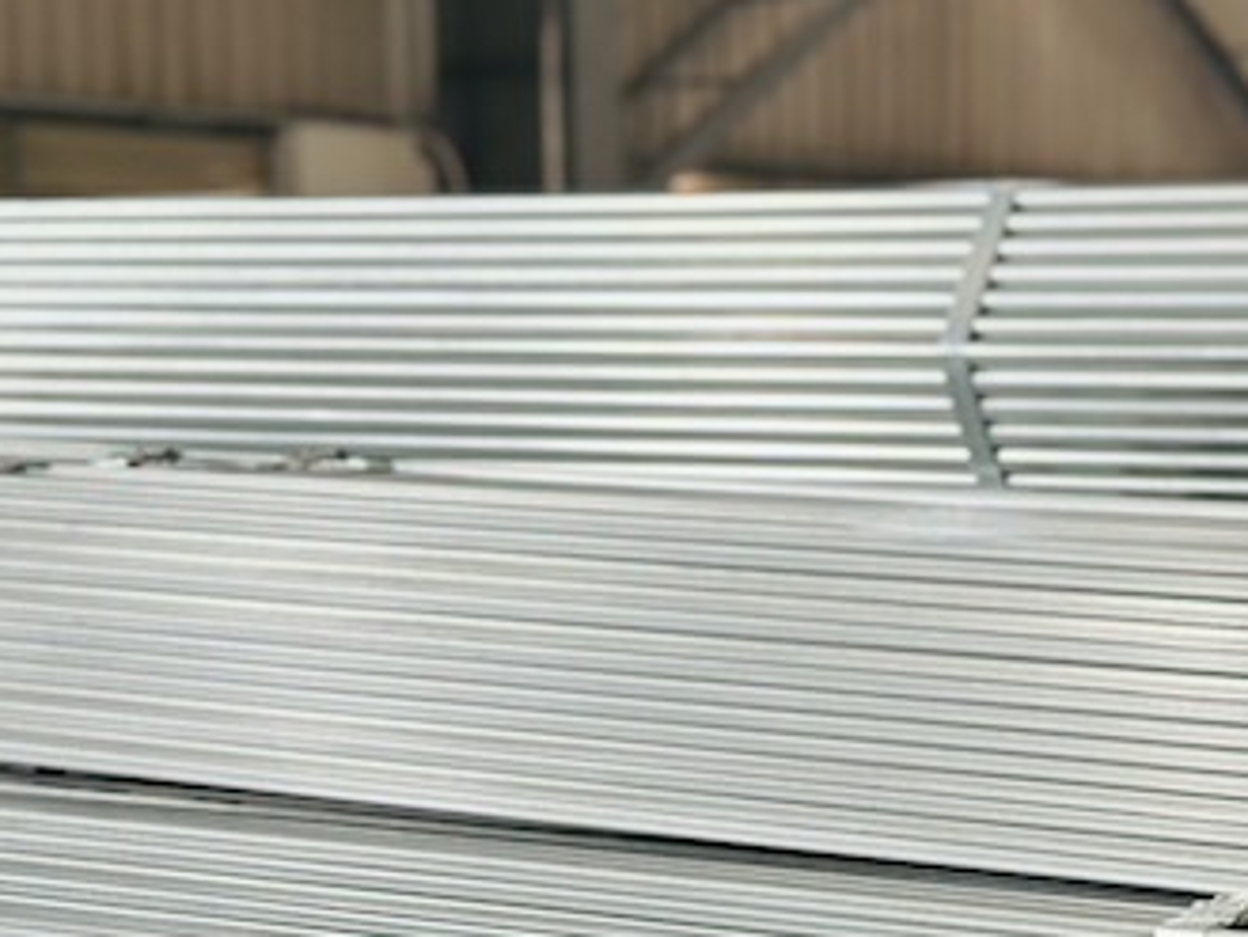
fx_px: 4580
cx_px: 1070
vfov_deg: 11.4
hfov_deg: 15.4
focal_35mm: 127
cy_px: 1132
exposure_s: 1/77
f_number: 1.78
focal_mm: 6.86
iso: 125
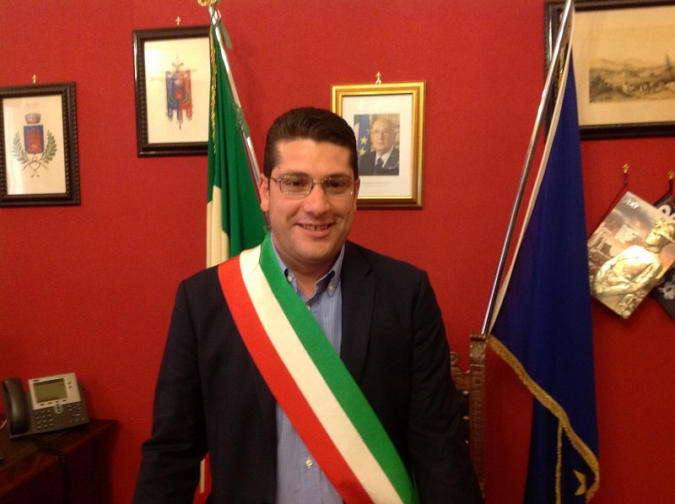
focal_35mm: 35
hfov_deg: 52.7
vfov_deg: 40.6
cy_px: 252
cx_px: 338
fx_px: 681
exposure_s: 1/15
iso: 320
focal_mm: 4.28
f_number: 2.4
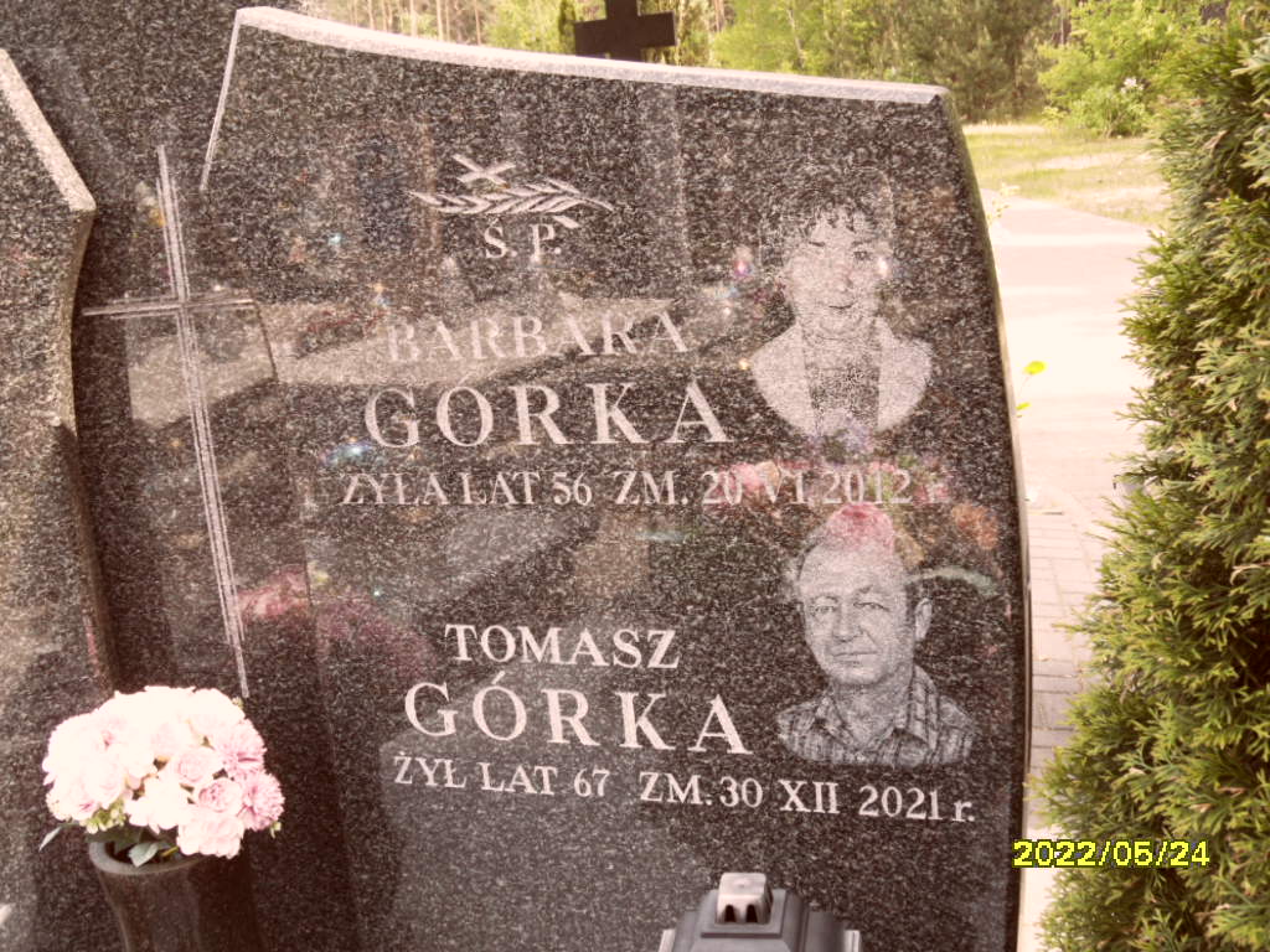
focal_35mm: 40
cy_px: 476
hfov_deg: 46.8
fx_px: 1468
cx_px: 635
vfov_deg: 36.0
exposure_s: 1/125
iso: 80
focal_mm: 6.5
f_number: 3.6
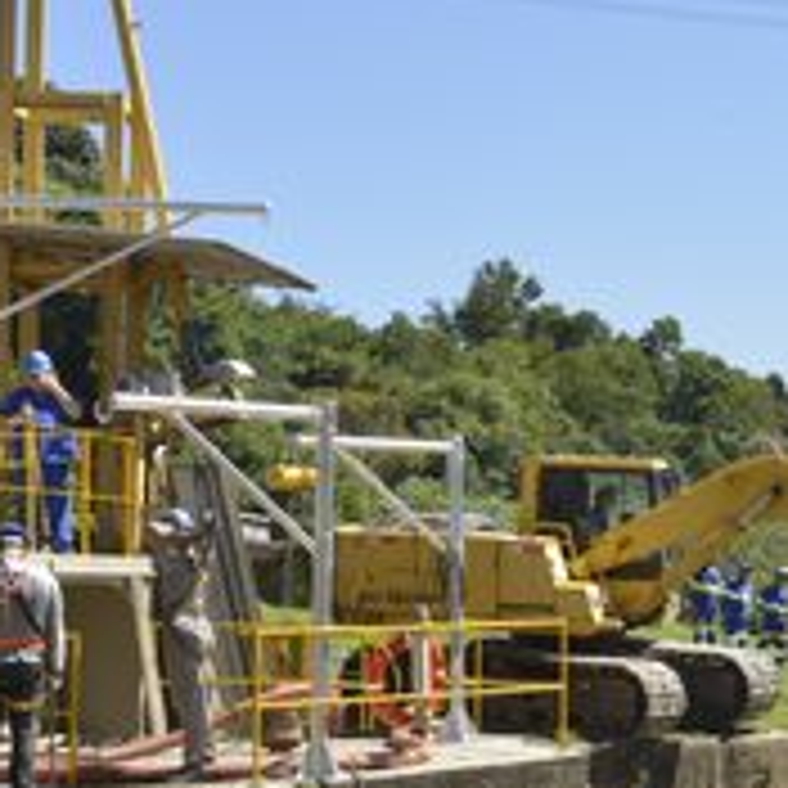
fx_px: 2627
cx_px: 1328
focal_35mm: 102
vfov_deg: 17.0
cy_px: 459
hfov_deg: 15.2
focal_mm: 35
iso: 400
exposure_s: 1/250
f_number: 14
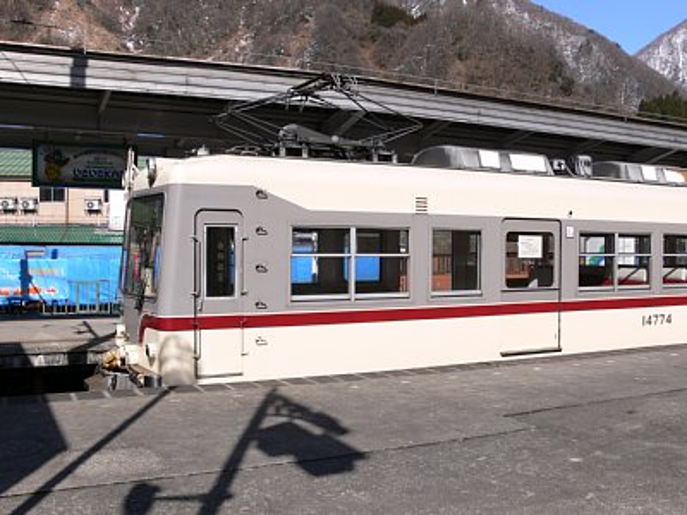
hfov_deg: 52.6
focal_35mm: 35
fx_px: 695
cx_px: 344
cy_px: 258
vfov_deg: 40.7
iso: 80
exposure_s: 1/320
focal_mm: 7.4
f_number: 5.6
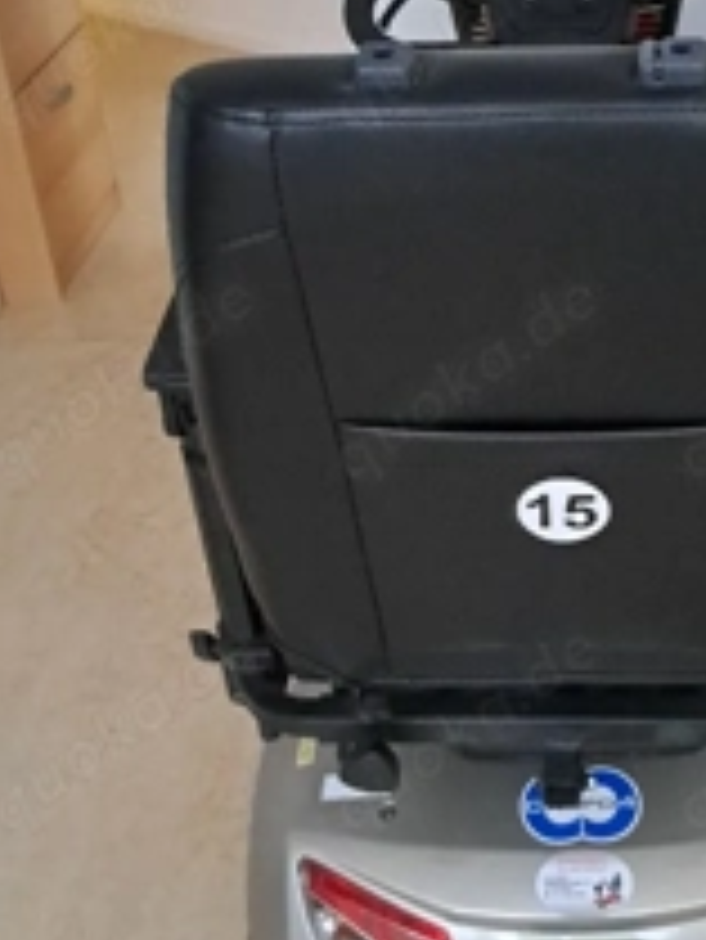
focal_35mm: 46
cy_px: 427
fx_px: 1250
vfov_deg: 41.2
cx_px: 562
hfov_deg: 30.8
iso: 772
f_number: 1.8
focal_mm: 5.23
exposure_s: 1/25
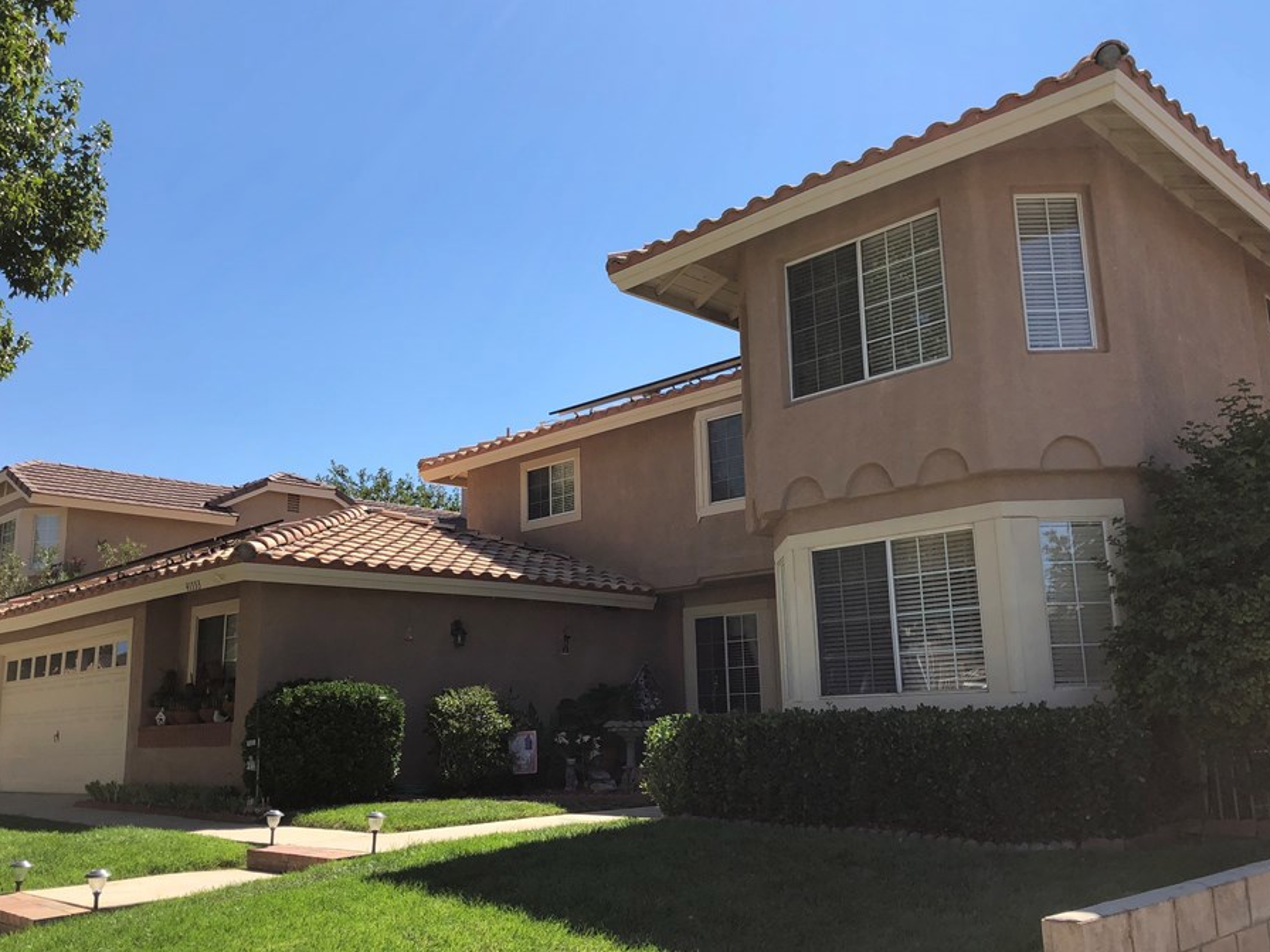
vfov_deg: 44.1
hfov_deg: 56.8
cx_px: 608
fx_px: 1174
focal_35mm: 32
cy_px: 499
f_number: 1.8
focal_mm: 3.99
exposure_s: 1/1736
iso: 20
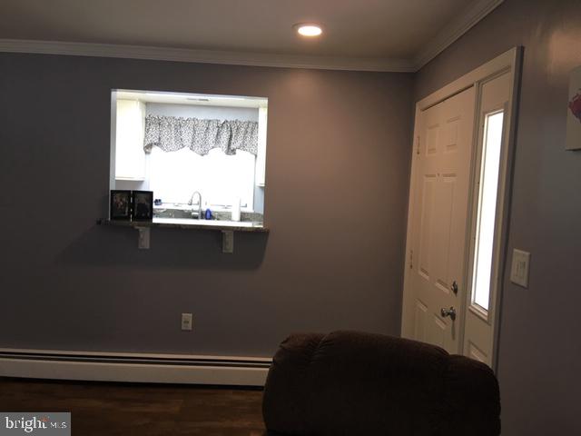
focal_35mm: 29
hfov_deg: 61.7
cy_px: 218
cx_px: 290
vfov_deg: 48.2
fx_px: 487
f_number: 2.2
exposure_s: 1/15
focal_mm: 4.15
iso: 25
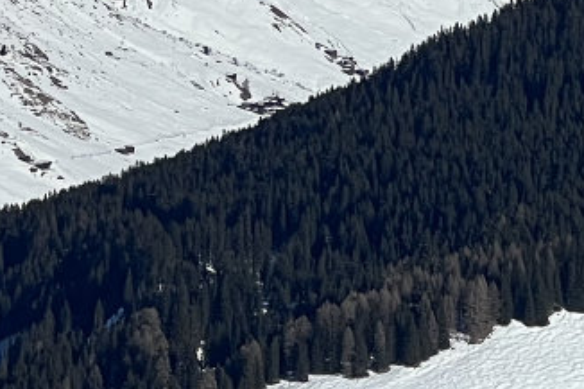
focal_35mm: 393
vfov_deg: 3.5
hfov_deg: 5.2
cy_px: -342
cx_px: 441
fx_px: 6372
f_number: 2.8
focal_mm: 9
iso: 32
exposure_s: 1/2481
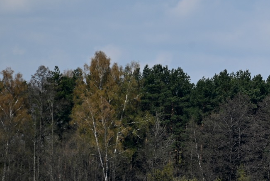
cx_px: 284
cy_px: 127
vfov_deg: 2.0
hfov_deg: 3.0
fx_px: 5186
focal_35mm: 691
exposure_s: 1/1000
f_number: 5.6
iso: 160
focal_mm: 300
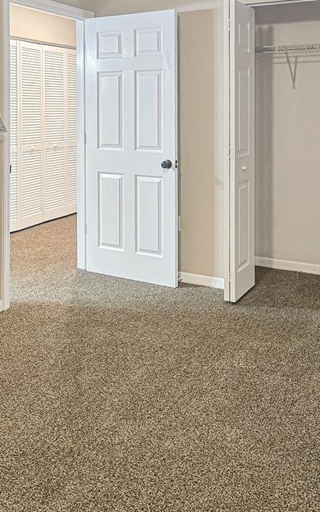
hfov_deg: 41.6
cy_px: 278
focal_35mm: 30
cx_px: 198
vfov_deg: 62.8
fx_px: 419
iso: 800
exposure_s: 1/120
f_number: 1.7
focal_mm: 6.3
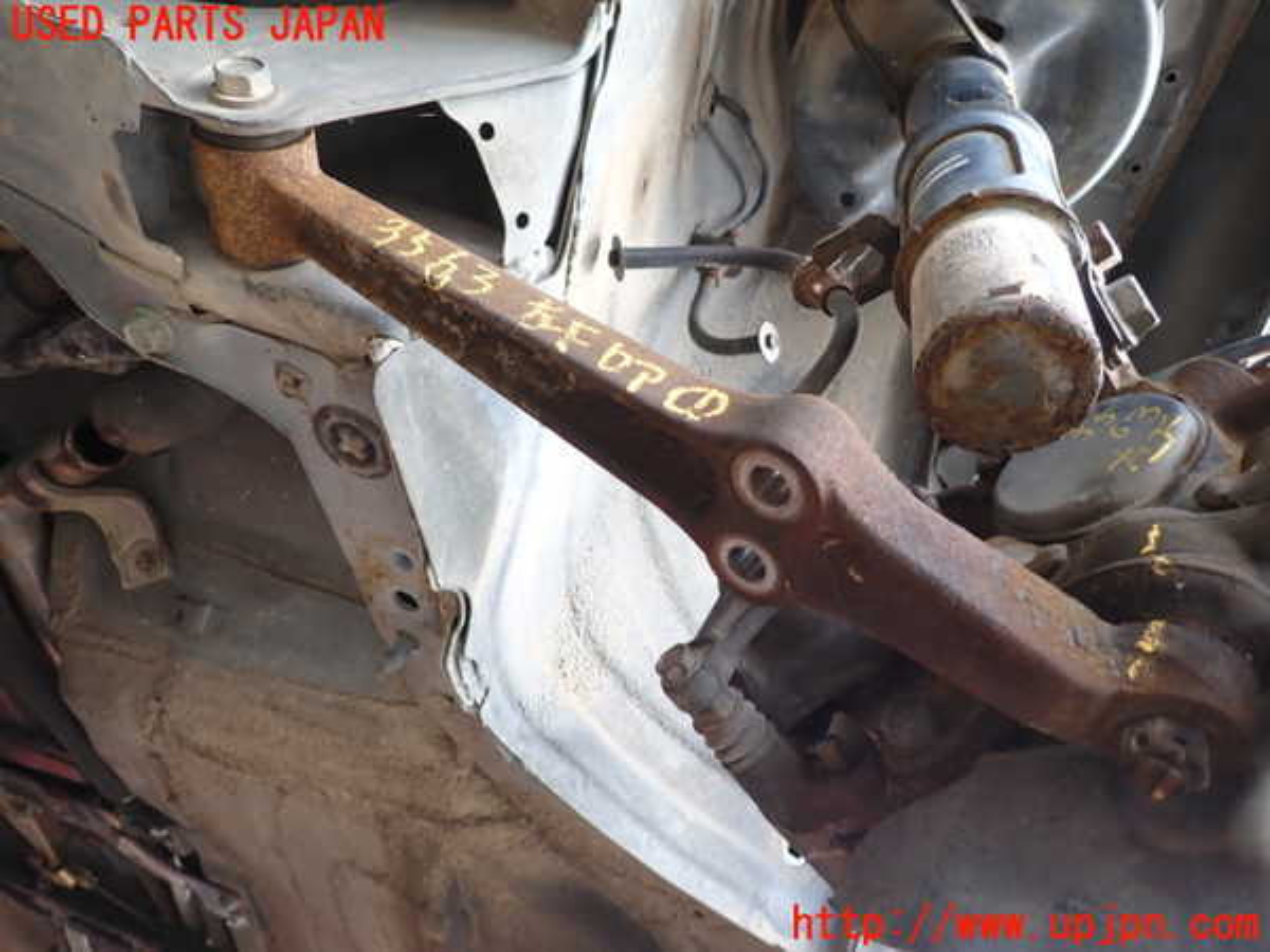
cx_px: 635
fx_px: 917
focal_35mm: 25
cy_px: 476
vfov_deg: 54.9
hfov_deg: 69.4
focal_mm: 4.5
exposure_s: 1/60
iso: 125
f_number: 2
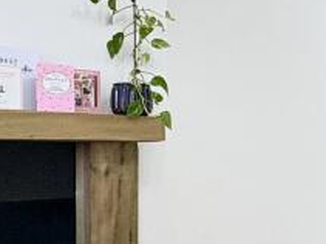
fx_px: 640
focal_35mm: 68
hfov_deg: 23.7
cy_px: 153
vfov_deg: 21.5
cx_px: 465
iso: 100
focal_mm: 2.22
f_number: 2.2
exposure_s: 1/107
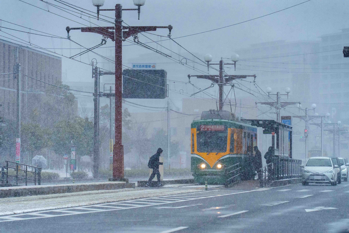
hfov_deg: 13.2
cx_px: 174
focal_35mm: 156
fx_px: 1513
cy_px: 116
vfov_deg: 8.8
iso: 6400
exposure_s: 1/8000
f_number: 5.6
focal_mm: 156
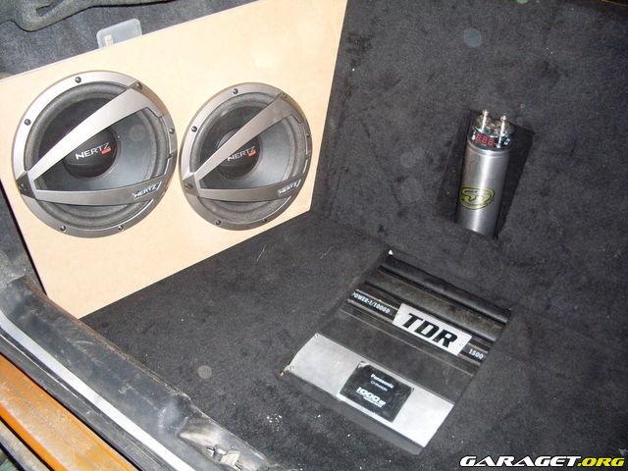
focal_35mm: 38
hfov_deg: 49.0
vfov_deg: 37.7
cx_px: 314
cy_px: 236
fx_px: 689
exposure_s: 1/45
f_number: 2.8
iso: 120
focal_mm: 6.3
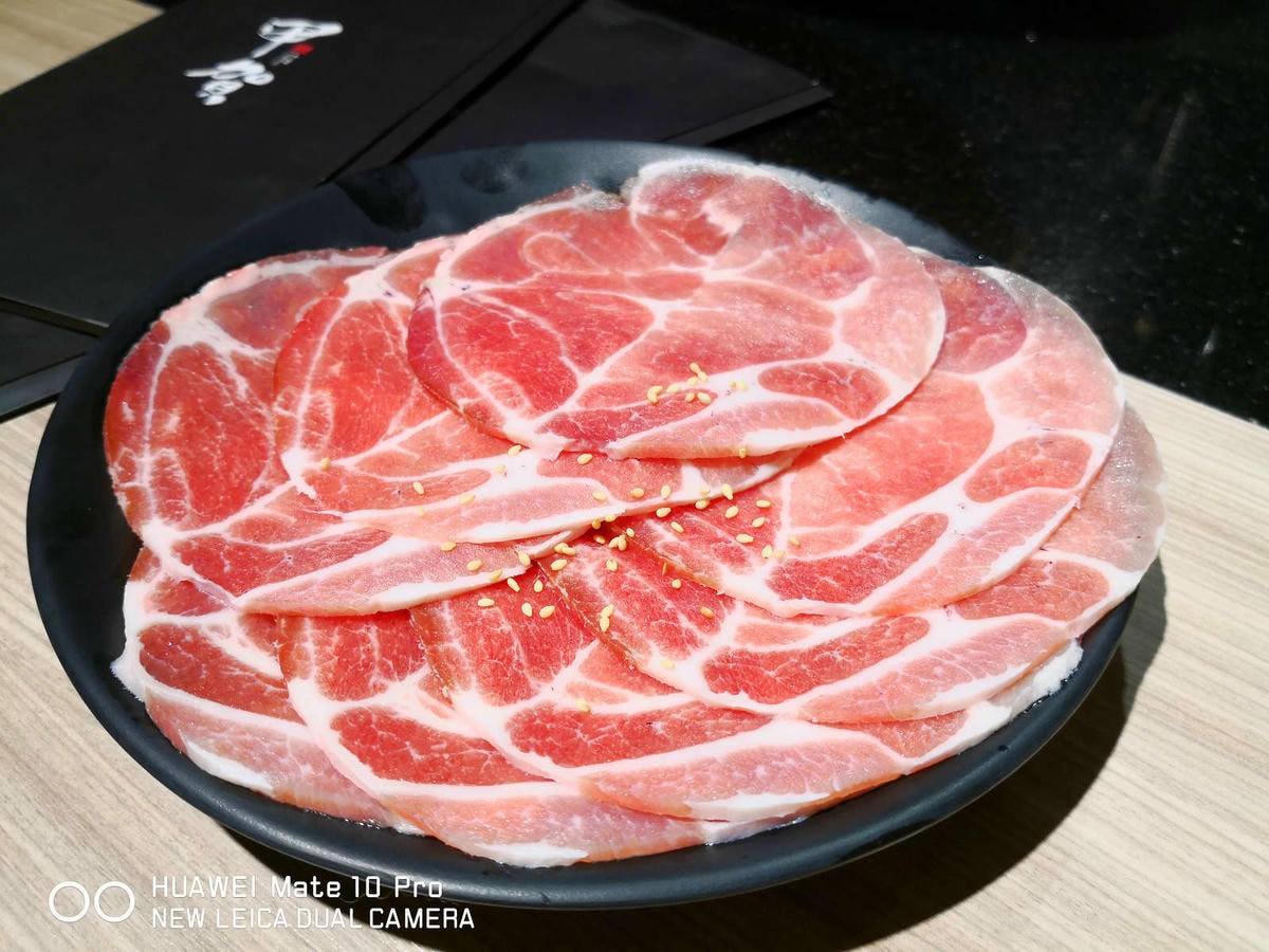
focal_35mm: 27
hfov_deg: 65.3
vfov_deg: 51.4
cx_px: 634
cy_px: 476
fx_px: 990
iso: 100
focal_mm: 3.95
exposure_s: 1/60
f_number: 1.6
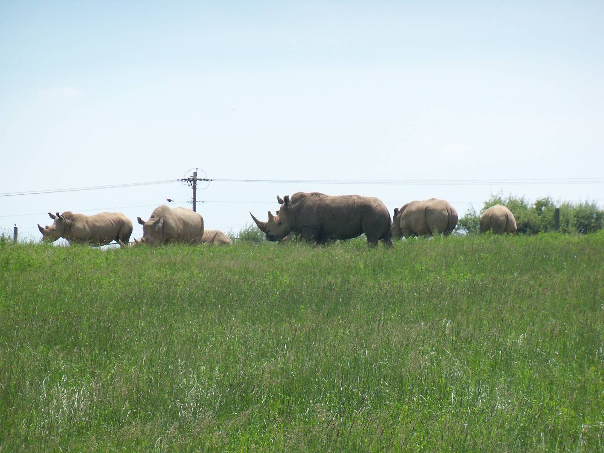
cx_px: 302
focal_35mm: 247
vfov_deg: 6.0
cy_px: 226
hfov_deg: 8.0
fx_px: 4310
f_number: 4.4
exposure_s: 1/1600
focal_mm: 43.8
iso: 200
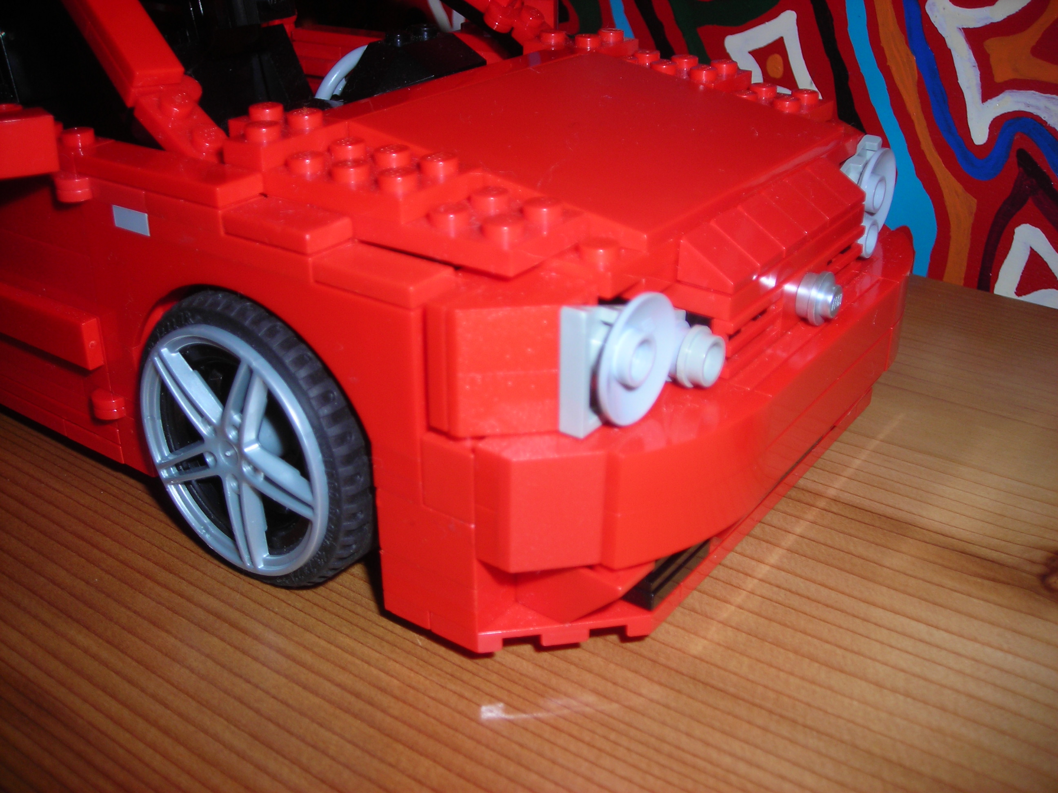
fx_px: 1161
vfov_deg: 37.7
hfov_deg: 49.0
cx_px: 529
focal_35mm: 38
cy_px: 396
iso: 50
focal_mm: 6.3
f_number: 6.4
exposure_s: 1/60.1
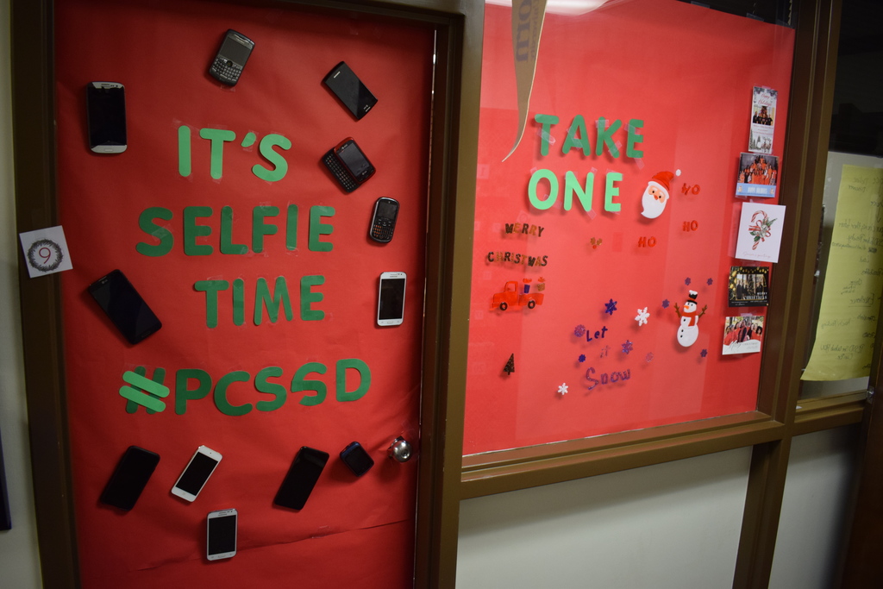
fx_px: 662
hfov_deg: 67.4
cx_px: 442
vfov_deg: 47.9
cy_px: 294
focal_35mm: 27
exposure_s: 1/60
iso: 800
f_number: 3.5
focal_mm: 18
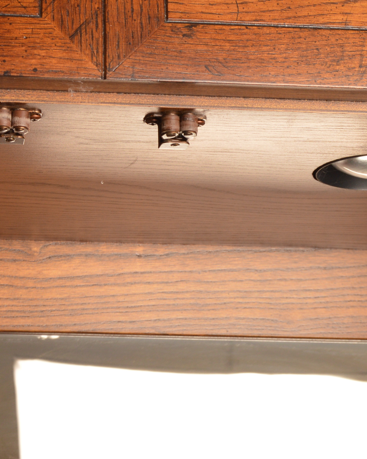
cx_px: 44
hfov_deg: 11.5
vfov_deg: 14.5
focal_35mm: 133
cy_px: 189
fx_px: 1805
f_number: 9
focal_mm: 38
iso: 200
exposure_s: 1/160
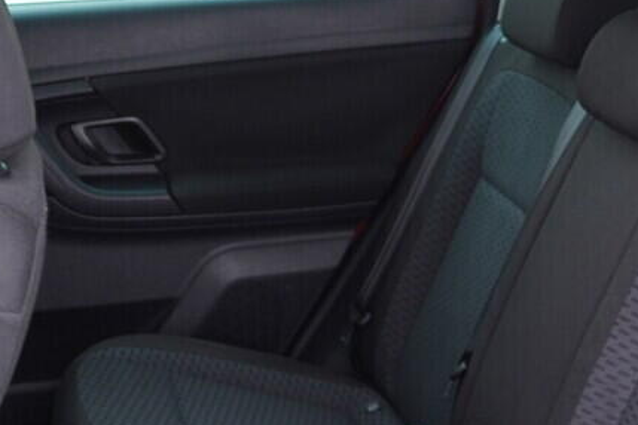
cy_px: 237
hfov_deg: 23.5
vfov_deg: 15.9
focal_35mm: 86
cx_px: 452
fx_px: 1524
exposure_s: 1/40
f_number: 2.8
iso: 320
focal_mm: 24
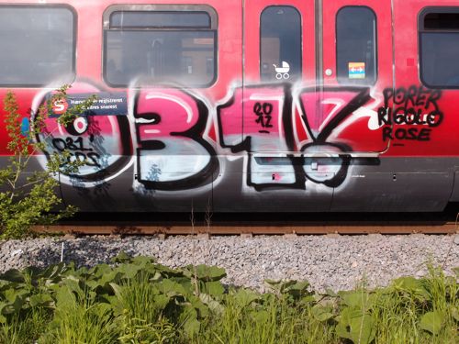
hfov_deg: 45.8
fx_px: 544
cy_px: 172
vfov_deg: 35.1
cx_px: 230
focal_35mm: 41
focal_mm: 8.99
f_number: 4.5
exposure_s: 1/800
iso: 100
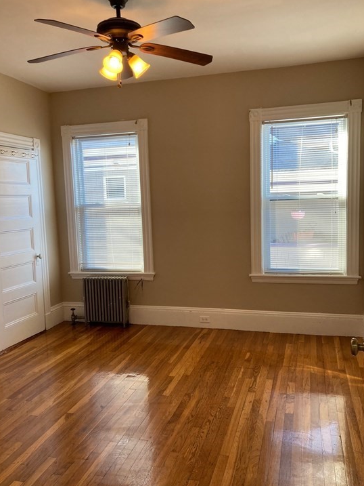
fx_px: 420
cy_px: 245
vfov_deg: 60.0
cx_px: 187
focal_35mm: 30
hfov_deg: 46.8
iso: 50
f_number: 1.8
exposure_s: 1/60
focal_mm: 3.99
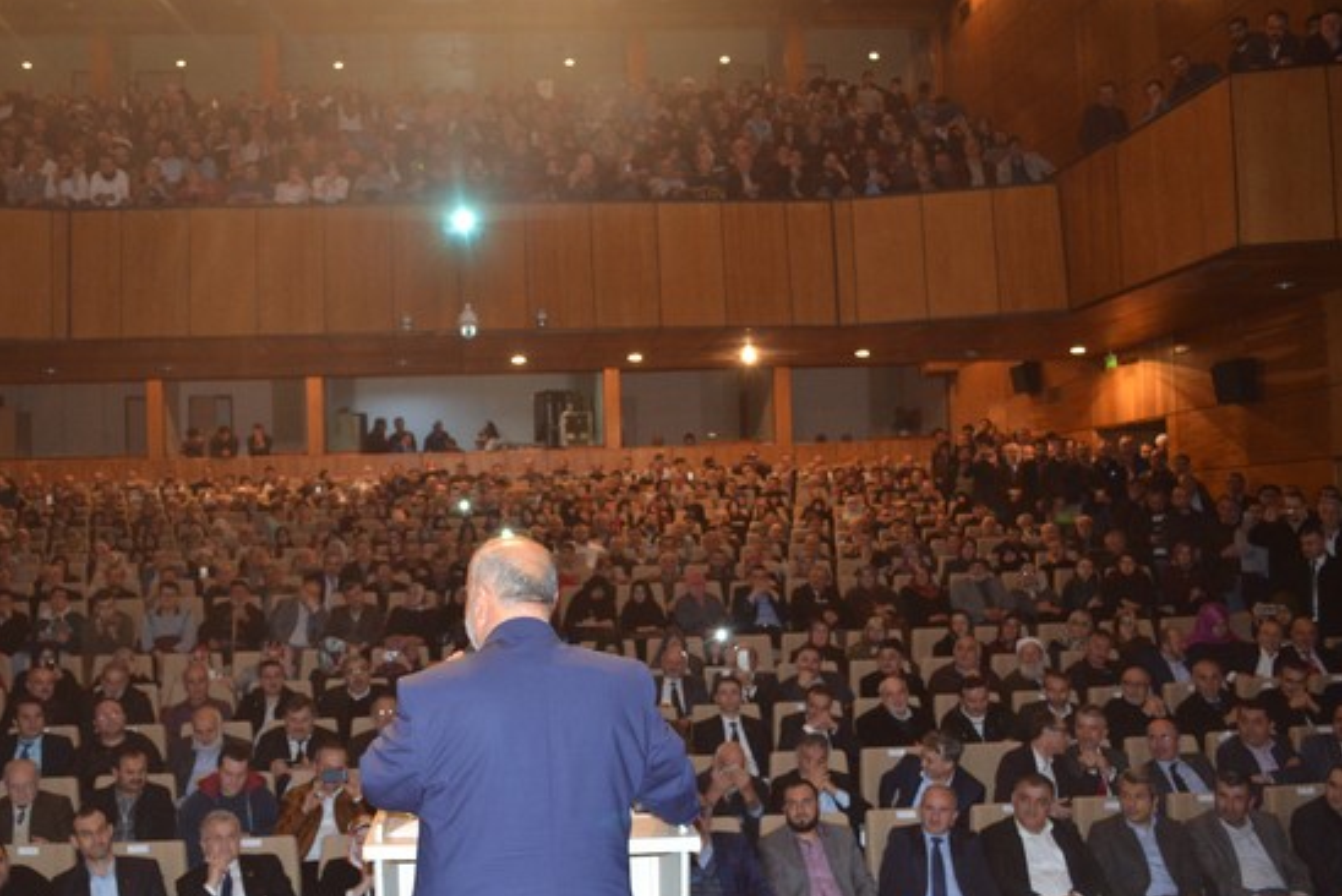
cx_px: 541
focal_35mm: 33
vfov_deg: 39.9
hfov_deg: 56.8
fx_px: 1231
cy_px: 523
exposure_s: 1/60
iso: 1400
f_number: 3.5
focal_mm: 18
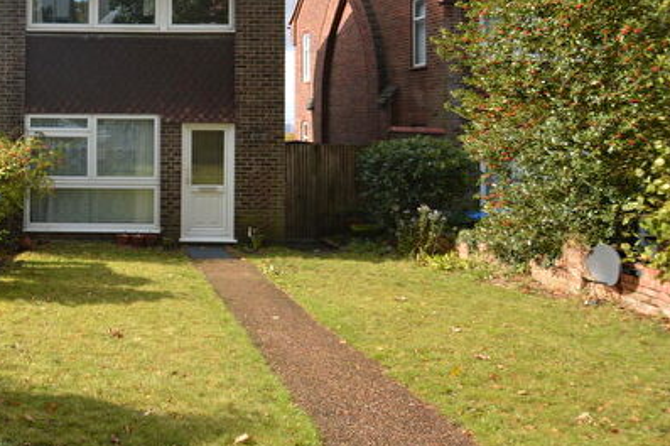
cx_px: 108
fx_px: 688
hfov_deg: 48.2
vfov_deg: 35.0
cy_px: 106
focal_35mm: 37
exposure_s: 1/125
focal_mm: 14
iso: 100
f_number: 5.6
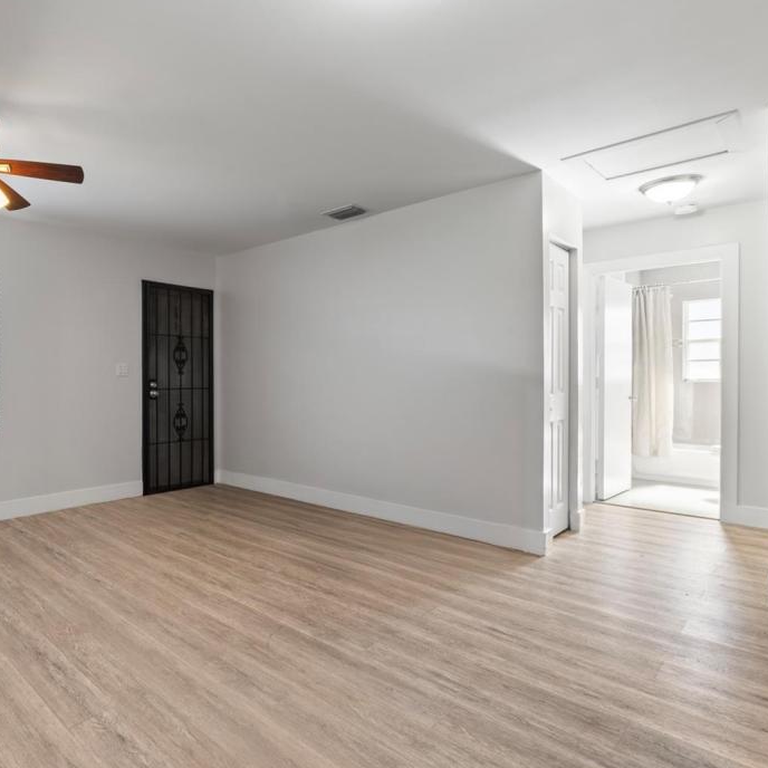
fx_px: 502
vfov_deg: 74.8
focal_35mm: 20
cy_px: 375
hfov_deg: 70.5
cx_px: 204
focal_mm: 10
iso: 100
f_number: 9
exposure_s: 3.2
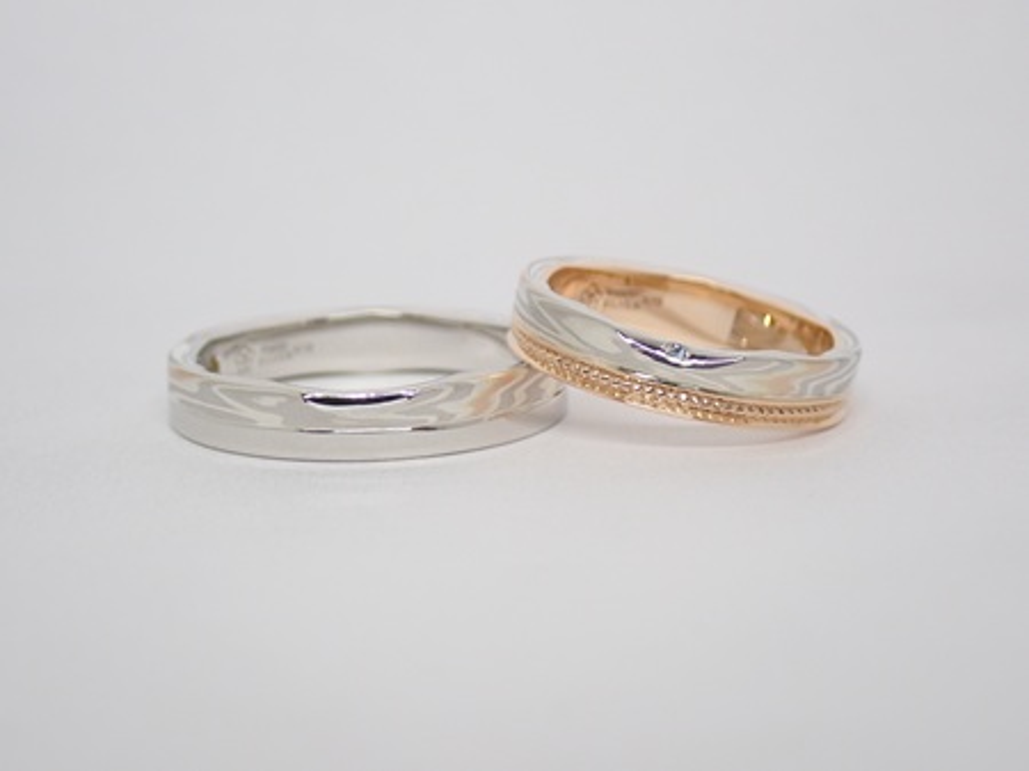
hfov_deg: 25.3
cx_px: 514
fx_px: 2288
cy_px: 386
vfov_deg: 19.1
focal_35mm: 77
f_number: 4.1
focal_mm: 13.65
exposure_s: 1/160
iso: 200
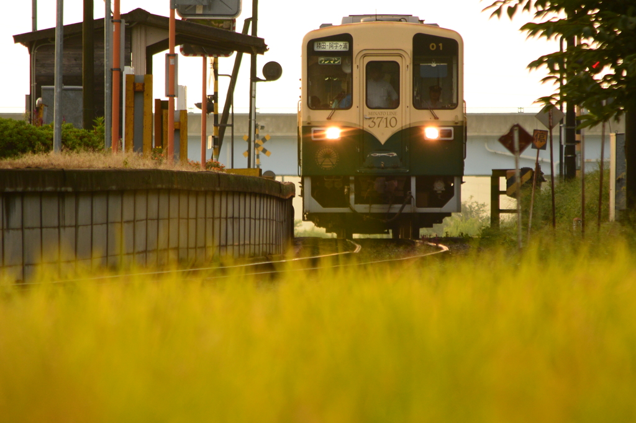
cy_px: 212
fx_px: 10013
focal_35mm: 567
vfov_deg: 2.4
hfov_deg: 3.6
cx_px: 318
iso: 160
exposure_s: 1/125
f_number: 5.3
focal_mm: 210
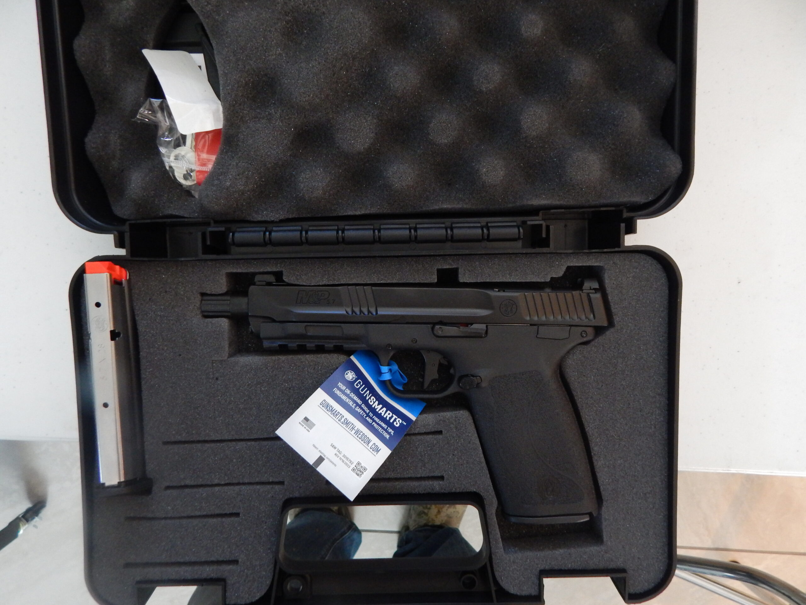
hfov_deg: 76.4
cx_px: 403
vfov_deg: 61.1
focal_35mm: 22
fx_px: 512
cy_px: 302
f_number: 3
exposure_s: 1/20
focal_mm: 4
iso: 400
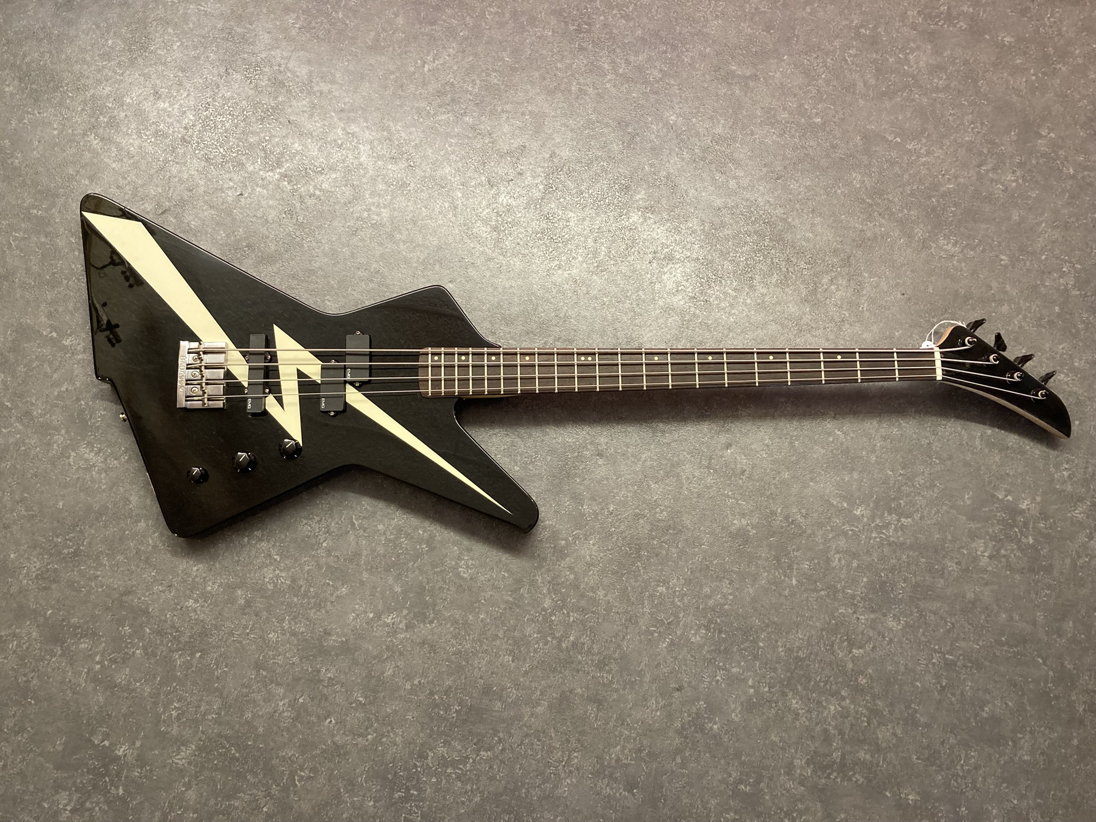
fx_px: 887
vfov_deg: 49.7
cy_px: 411
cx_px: 548
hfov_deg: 63.4
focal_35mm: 28
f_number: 1.8
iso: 200
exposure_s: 1/50
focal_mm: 3.99
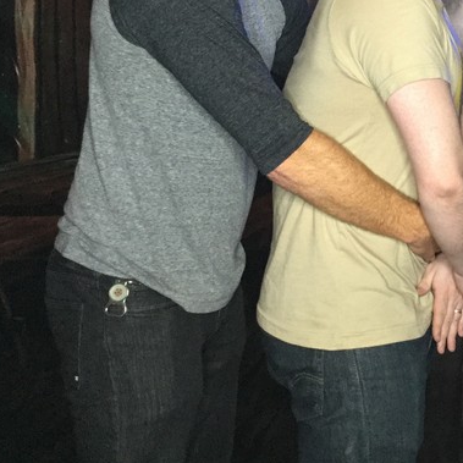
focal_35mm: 65
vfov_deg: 25.8
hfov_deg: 25.0
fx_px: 984
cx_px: 485
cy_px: 59
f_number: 2.4
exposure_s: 1/30
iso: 125
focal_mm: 3.3
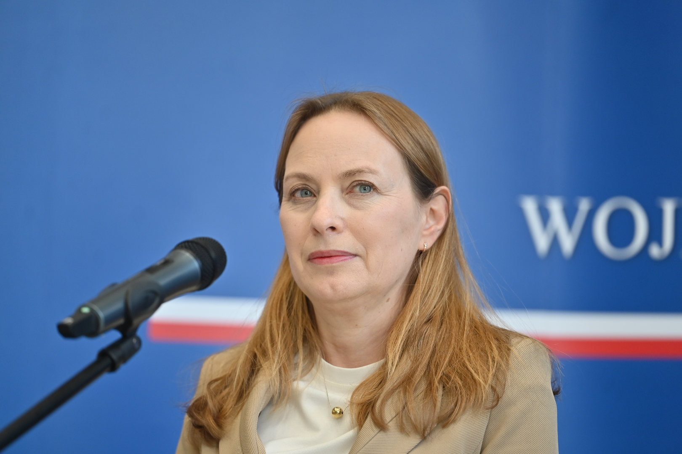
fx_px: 3410
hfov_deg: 11.4
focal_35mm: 180
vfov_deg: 7.6
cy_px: 227
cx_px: 341
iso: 400
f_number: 2.8
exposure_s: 1/320
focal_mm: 180
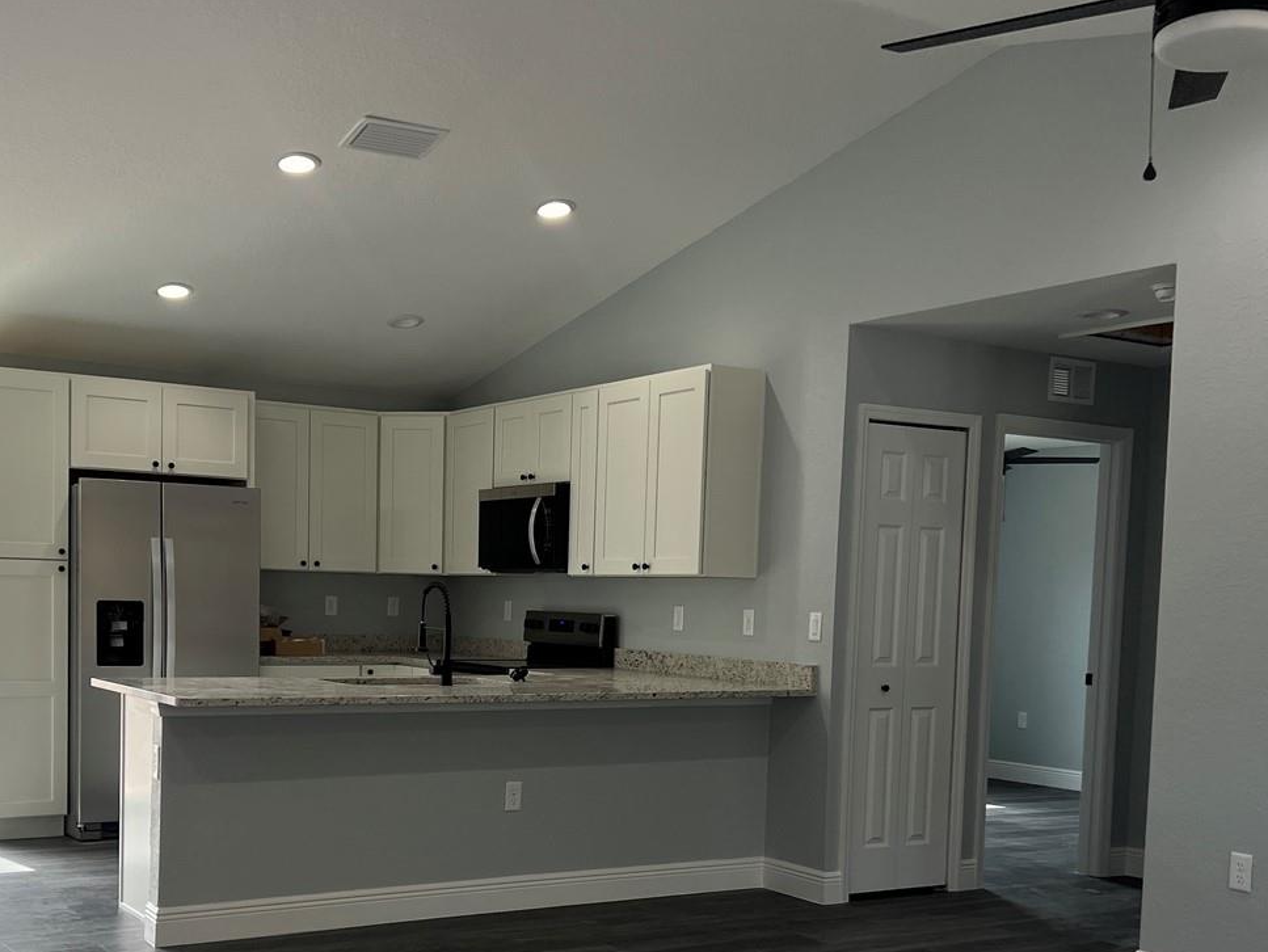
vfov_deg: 33.0
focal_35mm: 43
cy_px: 699
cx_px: 523
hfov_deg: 43.7
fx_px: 1576
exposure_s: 1/628
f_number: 1.5
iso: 50
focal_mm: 5.7
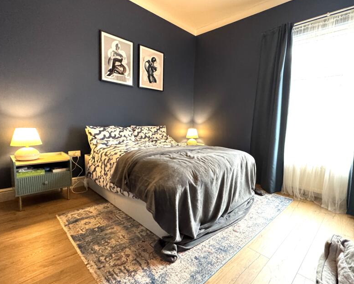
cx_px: 200
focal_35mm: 18
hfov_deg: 85.9
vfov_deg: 73.8
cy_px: 142
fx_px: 189
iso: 640
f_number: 2.2
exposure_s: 1/50
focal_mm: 2.22
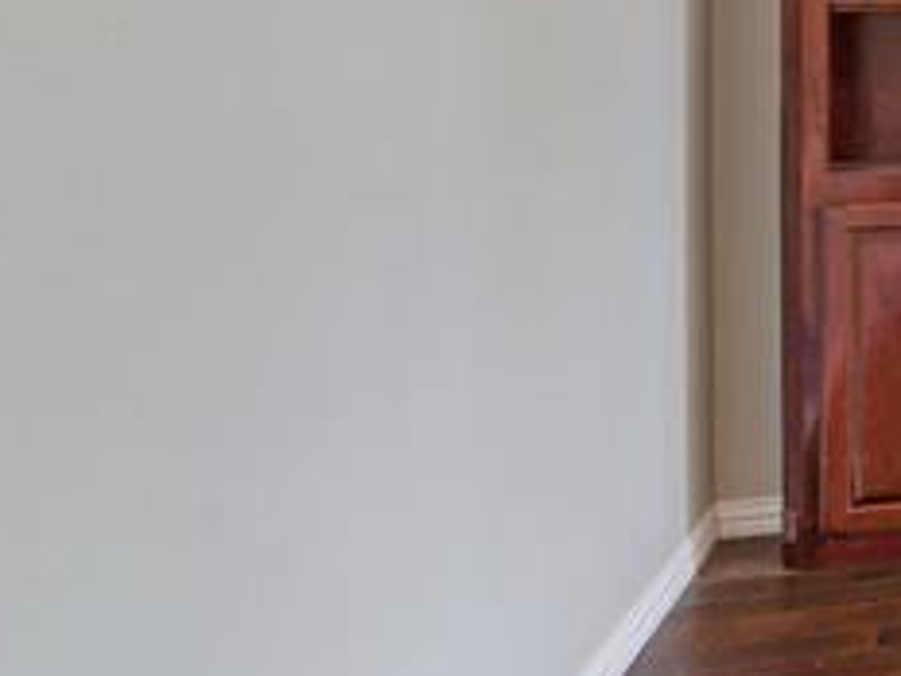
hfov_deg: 22.2
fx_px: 1327
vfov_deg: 27.5
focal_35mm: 51
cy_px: 66
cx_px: 1623
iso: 100
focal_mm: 12
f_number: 11
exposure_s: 1/4
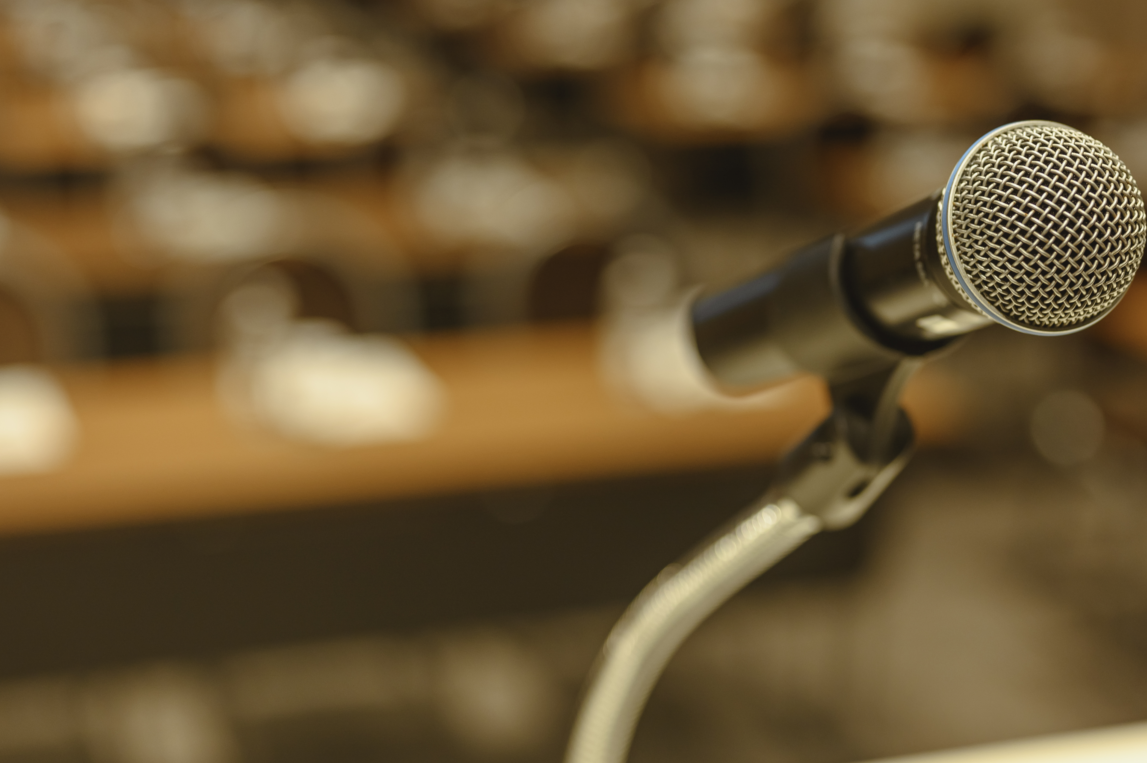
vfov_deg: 18.9
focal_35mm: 72
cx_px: 677
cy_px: 285
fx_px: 2292
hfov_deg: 28.0
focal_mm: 50
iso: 400
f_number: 2.5
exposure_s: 1/100
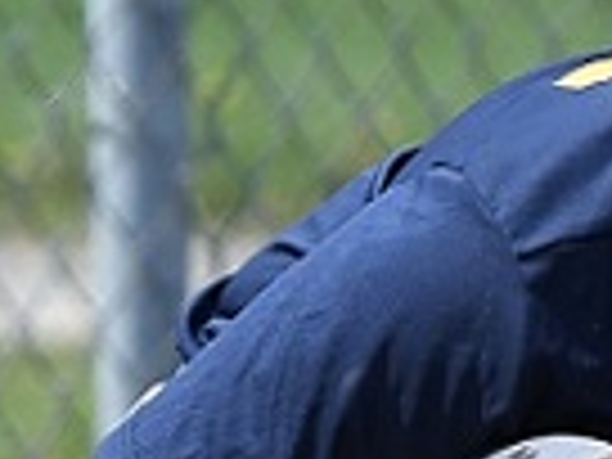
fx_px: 40221
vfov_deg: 0.7
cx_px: 1523
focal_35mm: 2275
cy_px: 151
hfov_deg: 0.9
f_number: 5
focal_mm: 190
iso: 160
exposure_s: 1/1000
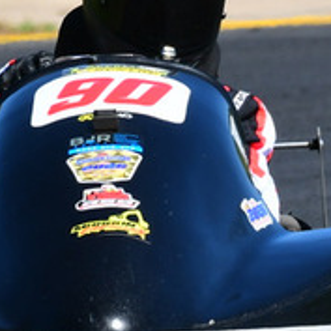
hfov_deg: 0.6
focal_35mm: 2888
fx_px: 31243
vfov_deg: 0.6
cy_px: 185
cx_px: 125
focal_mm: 500
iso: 500
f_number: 11
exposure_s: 1/640
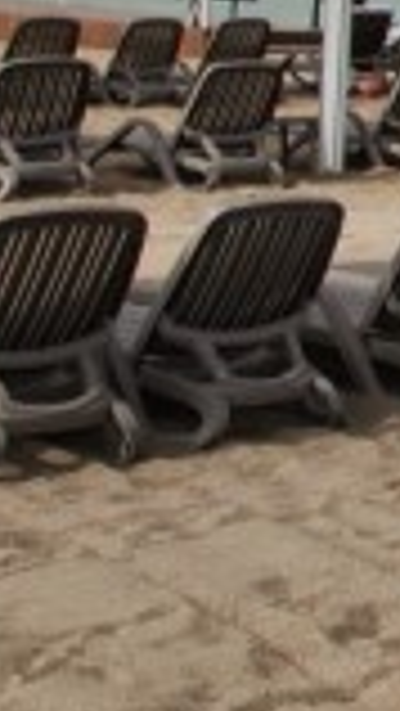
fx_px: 2147
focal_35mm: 114
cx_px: 1387
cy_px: 18
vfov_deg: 18.3
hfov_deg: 8.2
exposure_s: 1/200
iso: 100
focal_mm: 10
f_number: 11
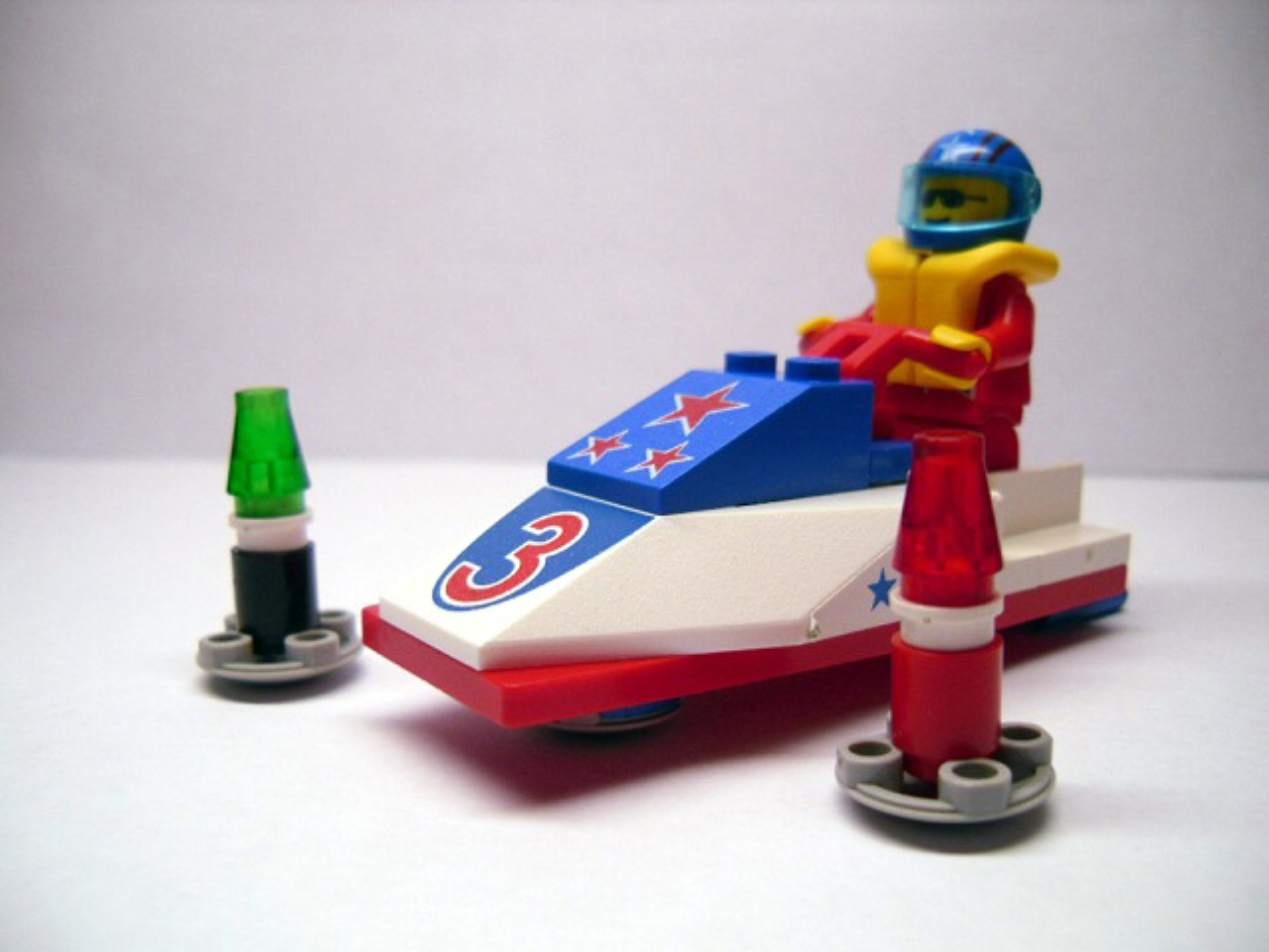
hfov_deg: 54.0
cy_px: 476
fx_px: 1246
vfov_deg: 41.8
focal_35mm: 34
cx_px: 634
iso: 100
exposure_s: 1/45
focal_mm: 6
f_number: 2.8
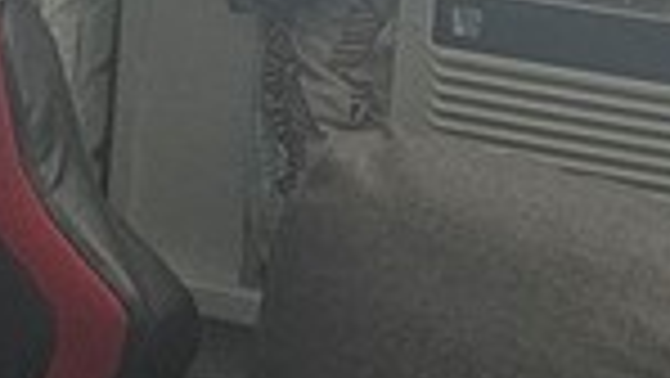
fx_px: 3057
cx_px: -850
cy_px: -234
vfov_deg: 6.9
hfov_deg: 10.9
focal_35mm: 172
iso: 320
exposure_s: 1/120
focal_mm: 6.3
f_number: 1.7
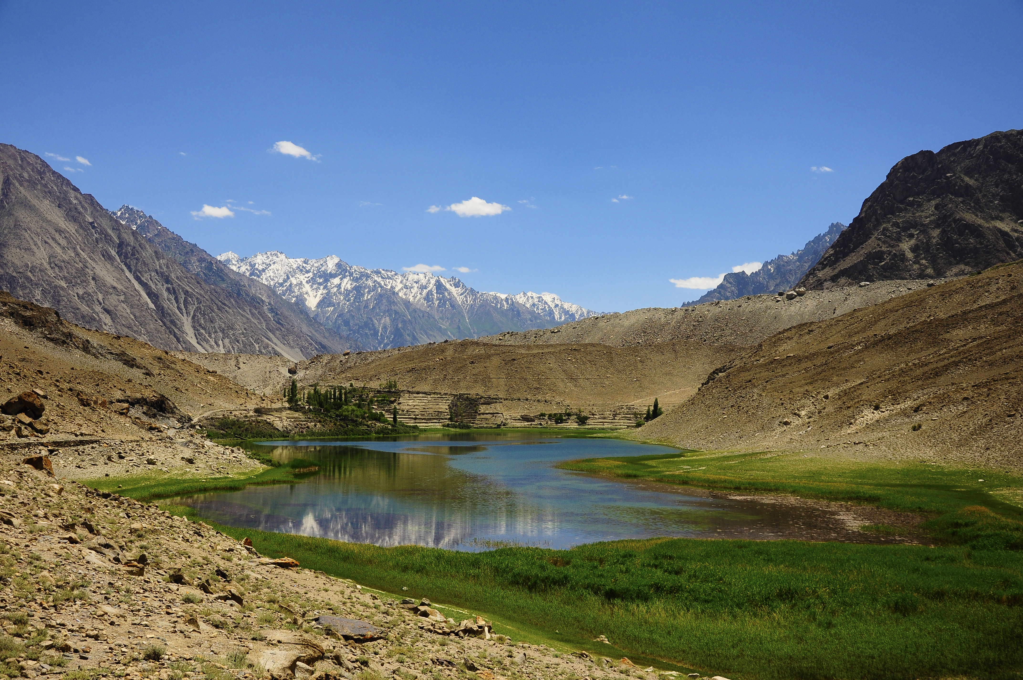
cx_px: 512
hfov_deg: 51.3
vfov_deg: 35.4
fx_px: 1064
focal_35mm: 38
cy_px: 340
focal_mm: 25
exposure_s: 1/1250
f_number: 7.1
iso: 200
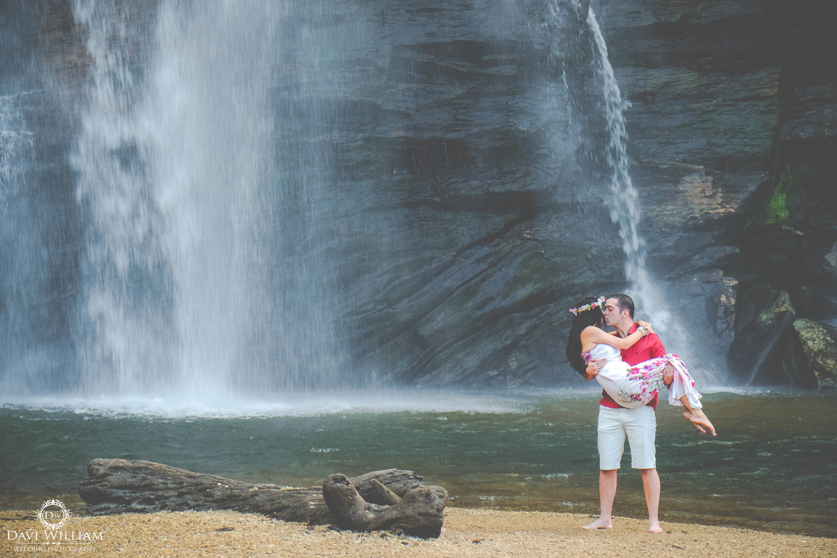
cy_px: 279
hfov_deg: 24.5
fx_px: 1930
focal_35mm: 83
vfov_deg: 16.5
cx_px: 418
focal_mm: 55
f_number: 6.4
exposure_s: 1/60
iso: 400
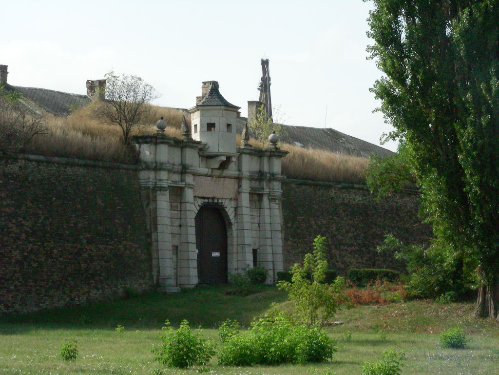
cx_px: 250
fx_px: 1629
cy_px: 188
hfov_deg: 17.4
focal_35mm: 113
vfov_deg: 13.1
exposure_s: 1/943
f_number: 6.8
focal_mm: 18.9
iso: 400
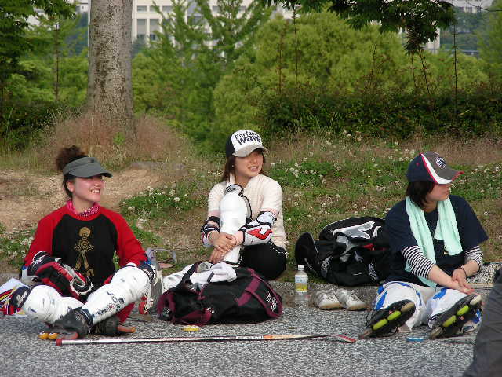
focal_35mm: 230
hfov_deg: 8.6
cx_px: 251
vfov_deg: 6.5
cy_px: 188
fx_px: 3335
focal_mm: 38.3
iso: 50
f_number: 3.5
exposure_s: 1/190
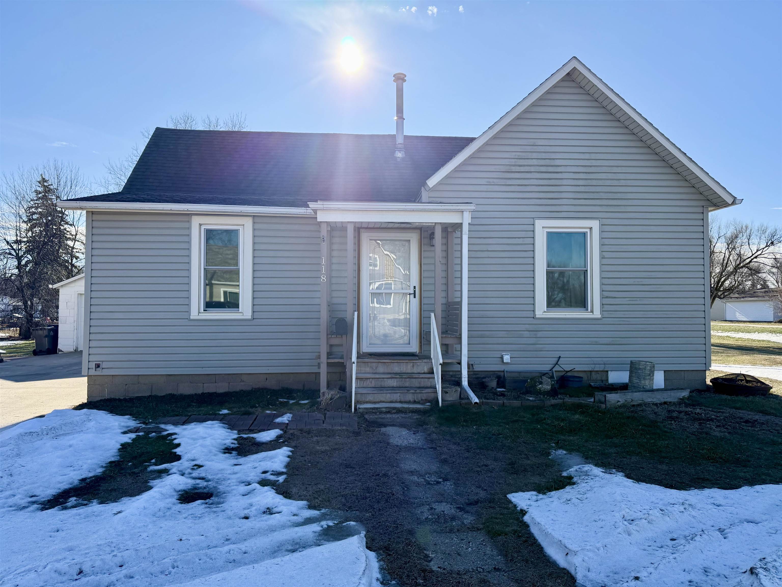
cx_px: 391
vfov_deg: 56.8
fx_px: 542
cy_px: 294
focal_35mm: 24
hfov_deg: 71.6
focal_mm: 6.76
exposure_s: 1/4975
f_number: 1.78
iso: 125
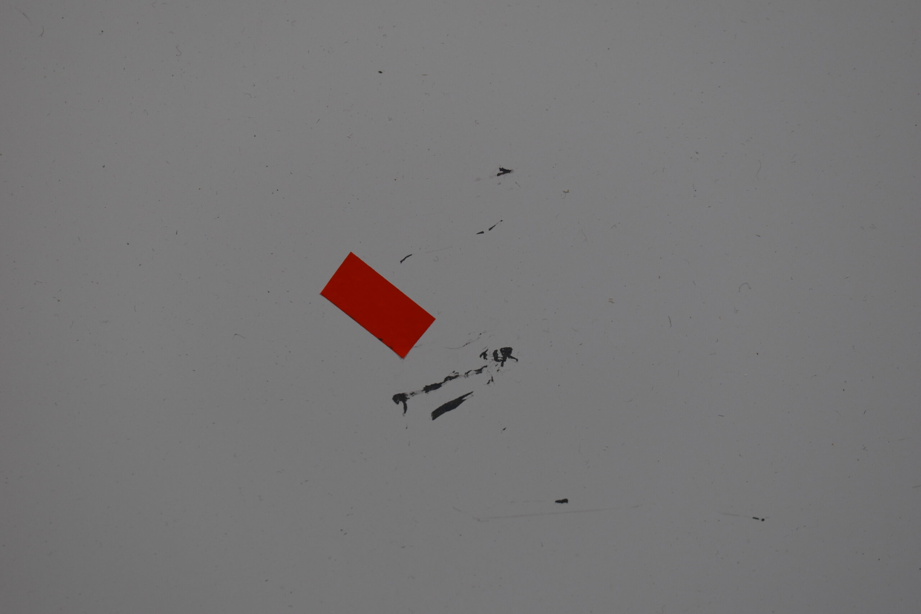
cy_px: 307
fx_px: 1995
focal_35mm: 78
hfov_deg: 26.0
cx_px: 460
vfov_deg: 17.5
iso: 250
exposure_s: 1/125
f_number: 5.6
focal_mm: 52
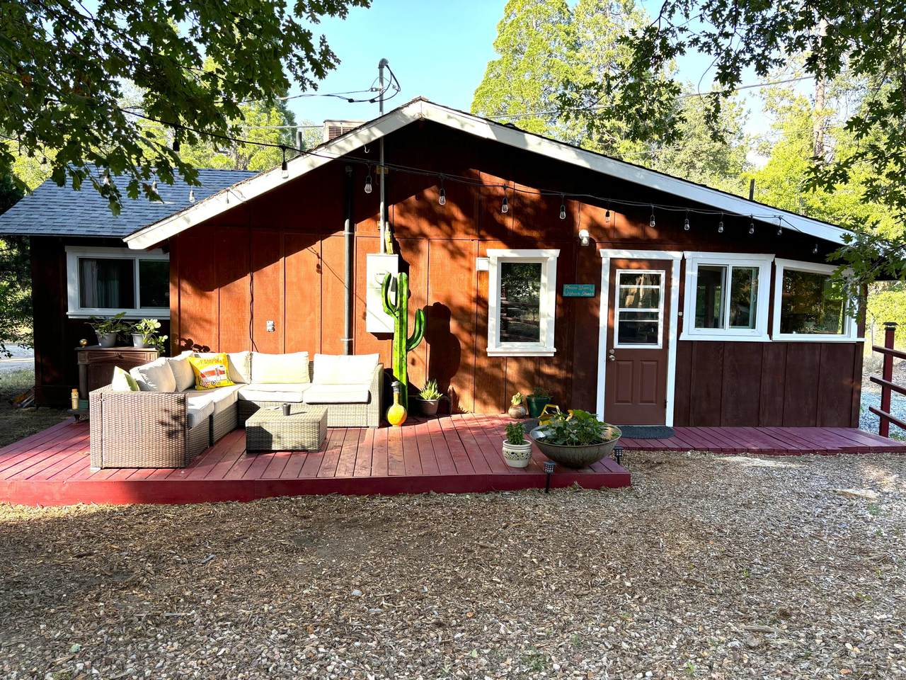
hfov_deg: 67.3
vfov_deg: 53.1
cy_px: 340
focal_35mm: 26
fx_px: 680
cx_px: 453
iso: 50
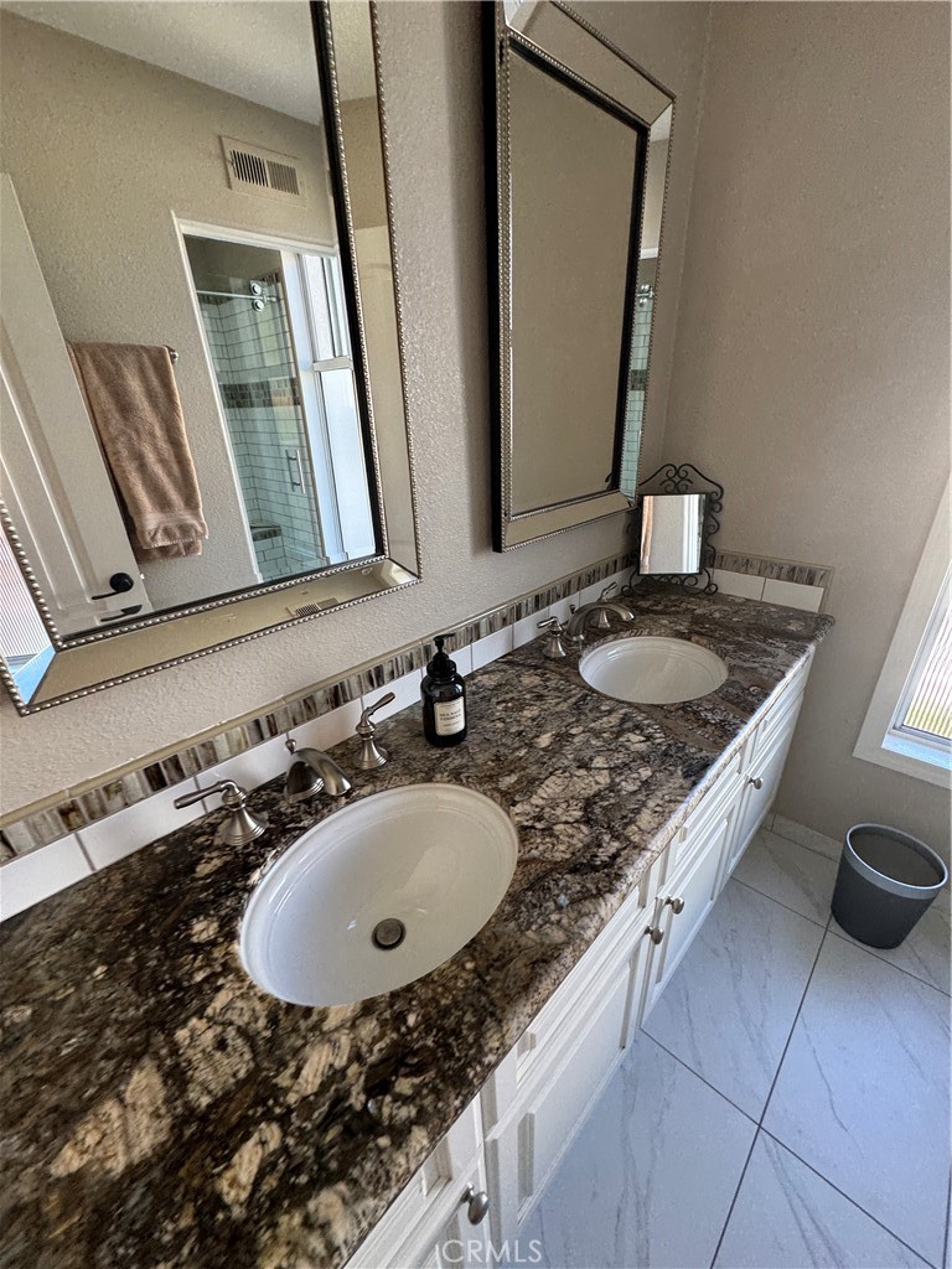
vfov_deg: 102.1
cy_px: 634
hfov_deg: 85.7
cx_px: 476
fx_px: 513
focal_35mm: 14
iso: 80
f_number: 2.2
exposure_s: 1/99
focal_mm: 2.22
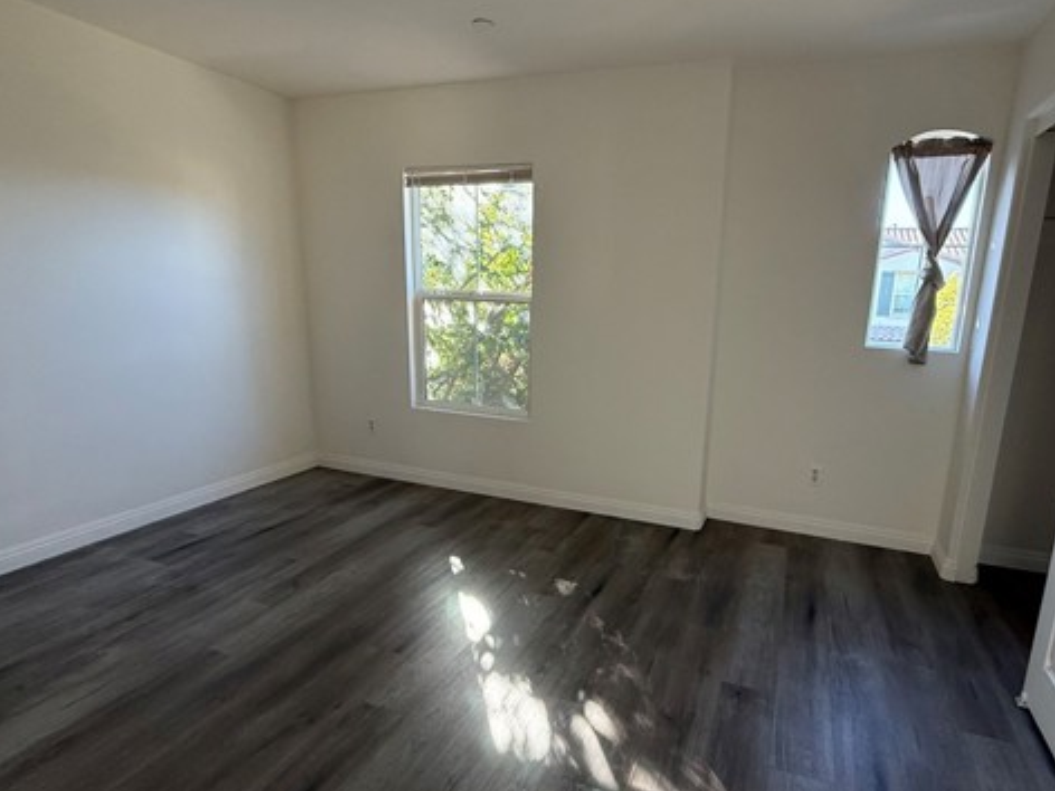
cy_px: 413
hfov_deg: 84.2
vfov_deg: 68.6
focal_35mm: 19
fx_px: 579
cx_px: 599
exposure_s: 1/99
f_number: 2.2
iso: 250
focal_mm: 2.22
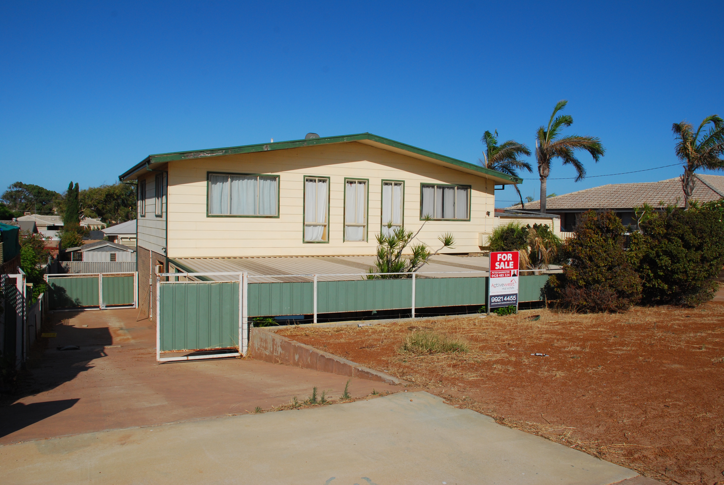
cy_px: 242
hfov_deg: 61.9
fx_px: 604
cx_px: 362
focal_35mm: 30
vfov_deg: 43.7
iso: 200
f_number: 11
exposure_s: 1/500
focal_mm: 20
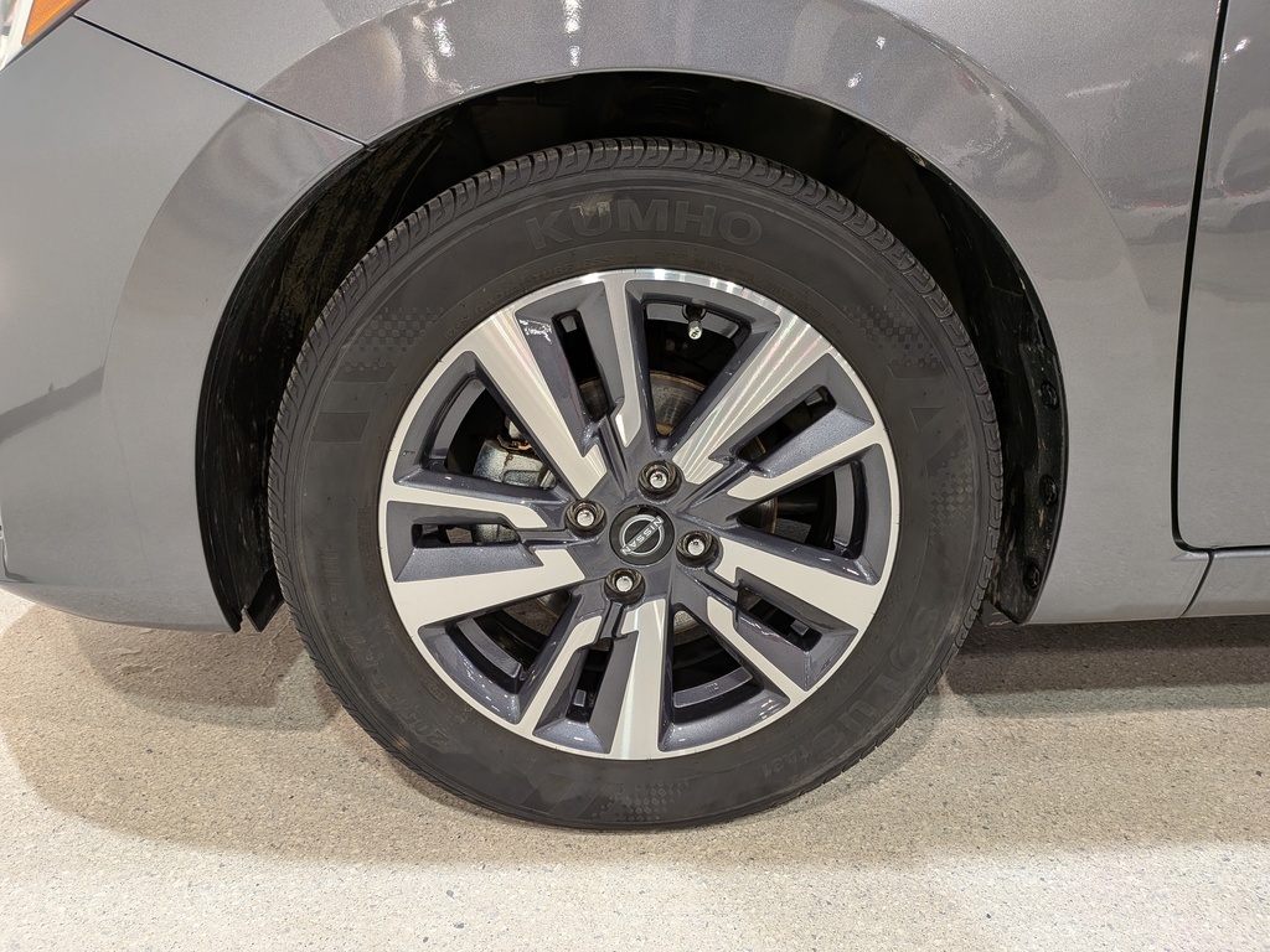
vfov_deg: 56.8
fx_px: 881
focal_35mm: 24
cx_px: 635
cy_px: 476
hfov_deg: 71.6
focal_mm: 4.53
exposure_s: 1/50
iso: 65
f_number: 1.7
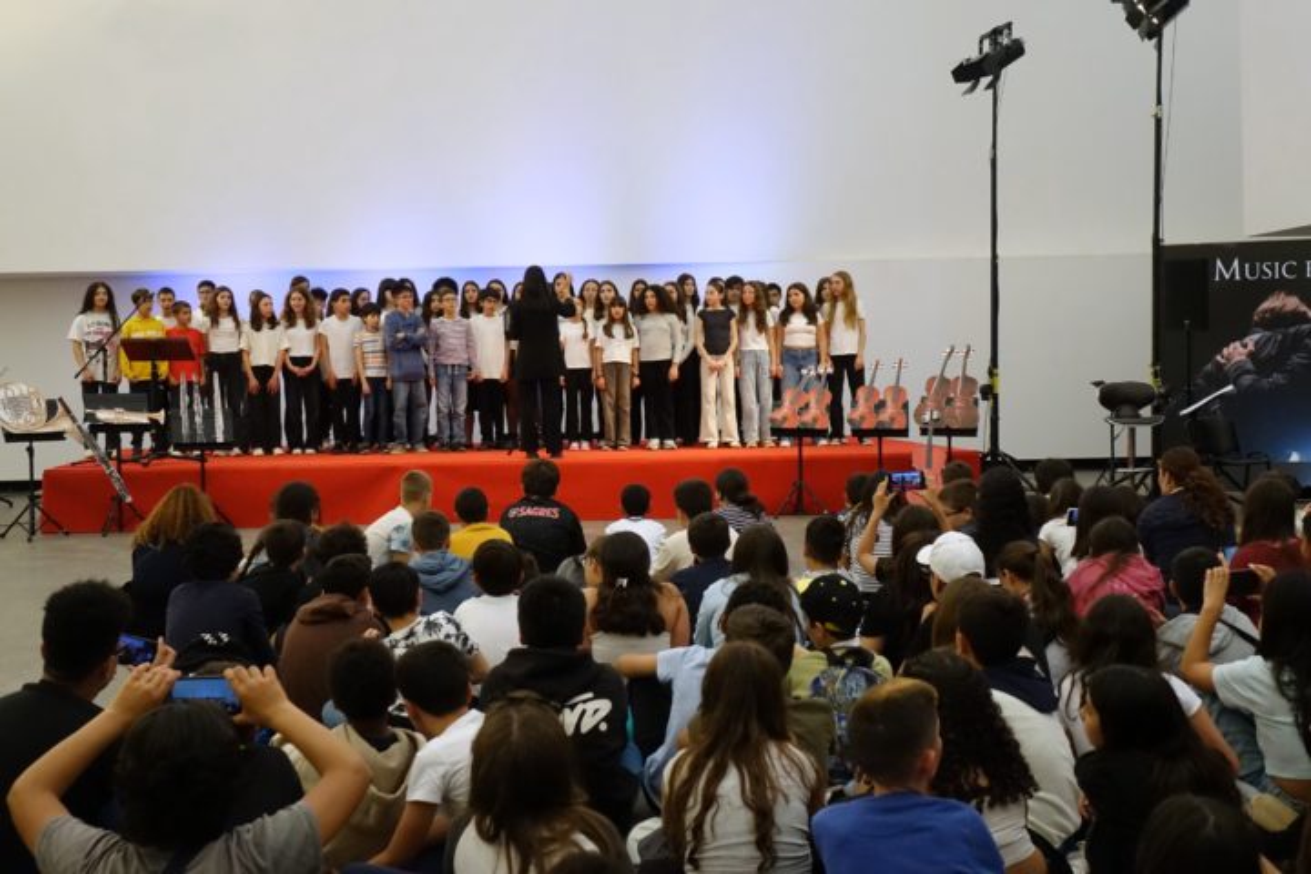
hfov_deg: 38.9
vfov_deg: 26.5
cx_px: 656
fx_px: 1857
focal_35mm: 51
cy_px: 437
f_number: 4
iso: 2000
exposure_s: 1/500
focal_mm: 18.59
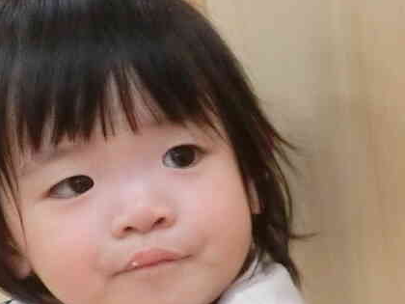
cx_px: 829
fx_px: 1427
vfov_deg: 12.1
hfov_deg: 13.6
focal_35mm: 122
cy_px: 207
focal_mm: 4.5
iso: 400
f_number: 3.5
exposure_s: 1/50
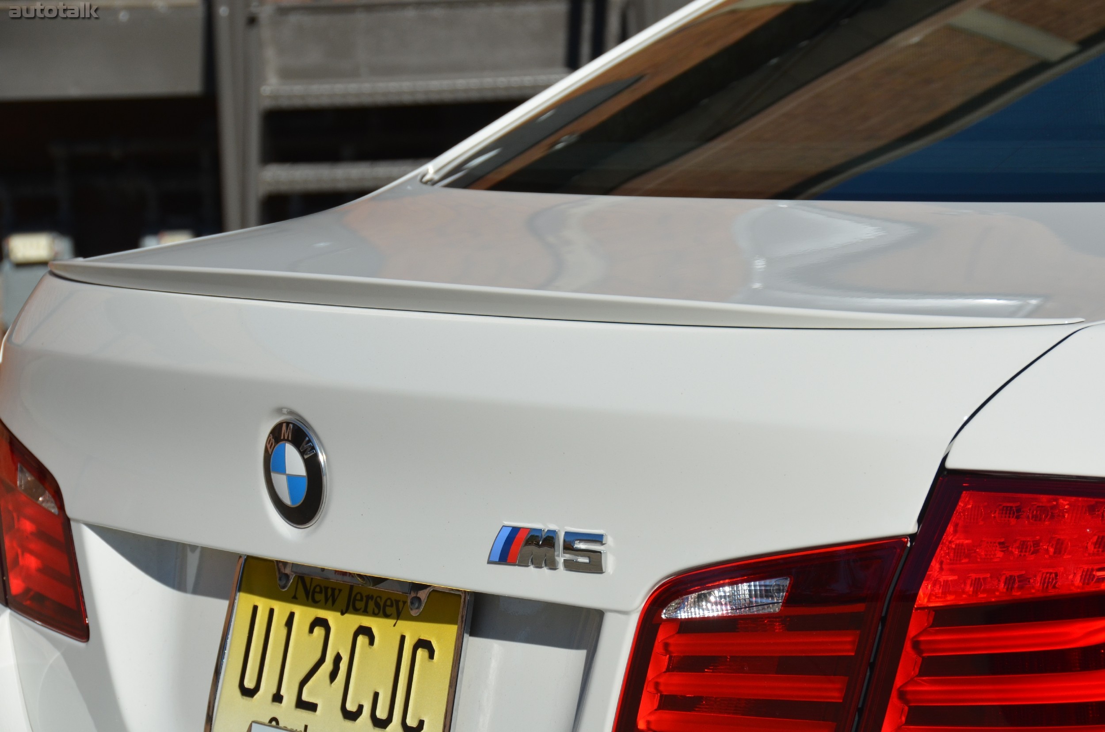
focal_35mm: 123
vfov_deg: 11.1
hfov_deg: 16.7
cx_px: 552
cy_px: 366
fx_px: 3768
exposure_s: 1/2000
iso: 400
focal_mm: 82
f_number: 8
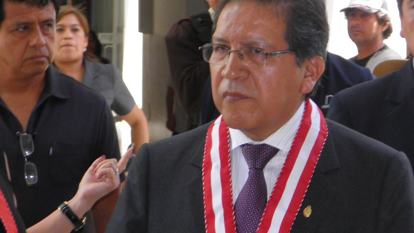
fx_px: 1471
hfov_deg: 16.0
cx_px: 224
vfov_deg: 9.1
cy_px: 105
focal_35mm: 134
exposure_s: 1/80
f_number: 3.8
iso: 100
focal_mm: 11.2
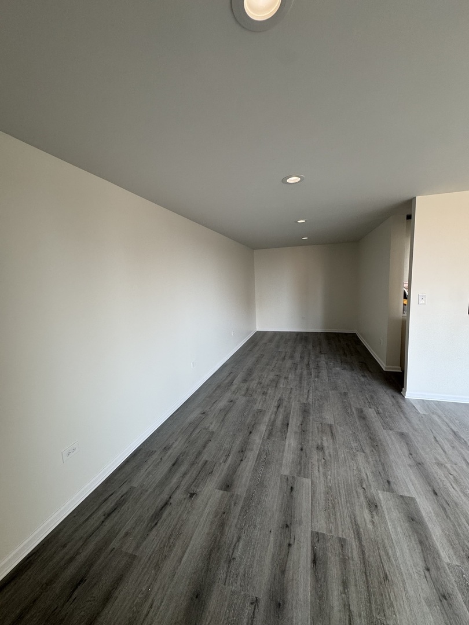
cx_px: 234
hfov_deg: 85.7
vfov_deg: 102.1
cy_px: 312
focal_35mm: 14
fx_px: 253
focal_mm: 2.22
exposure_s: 1/120
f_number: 2.2
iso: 200
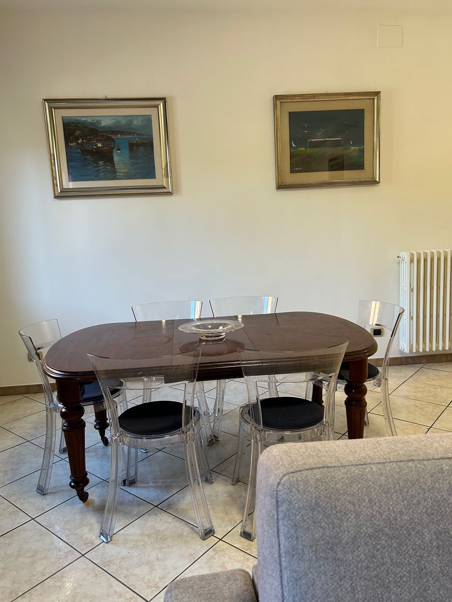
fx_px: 453
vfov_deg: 67.3
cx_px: 226
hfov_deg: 53.1
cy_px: 301
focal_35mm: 26
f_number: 1.5
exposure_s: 1/121
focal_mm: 5.7
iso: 125
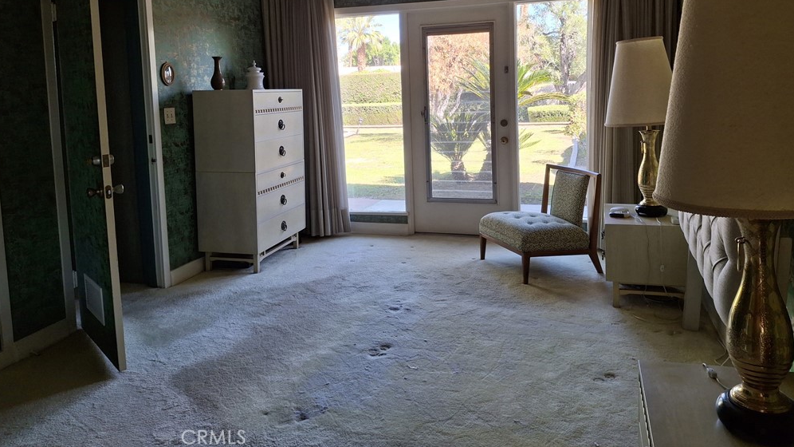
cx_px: 398
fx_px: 589
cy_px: 142
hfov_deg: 67.9
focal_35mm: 28
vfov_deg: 40.9
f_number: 1.8
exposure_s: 1/120
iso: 40
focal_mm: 4.69
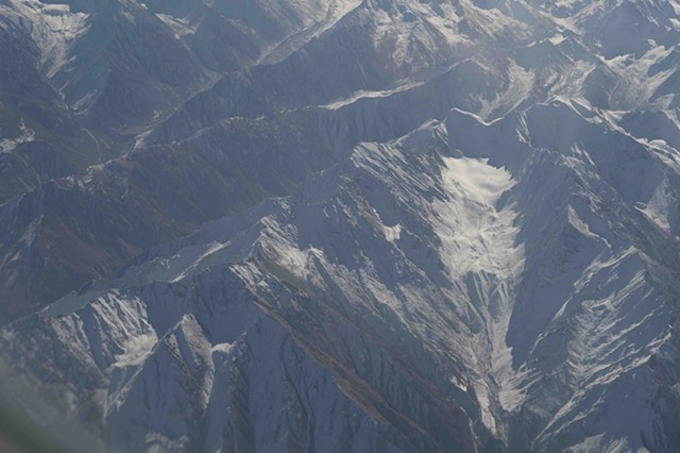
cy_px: 226
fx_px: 1321
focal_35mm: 70
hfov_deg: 28.9
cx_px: 340
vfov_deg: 19.4
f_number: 8
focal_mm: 70
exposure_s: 1/500
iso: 80
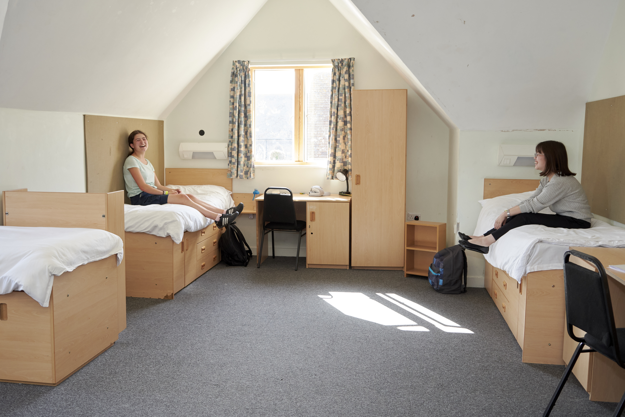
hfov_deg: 57.2
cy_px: 208
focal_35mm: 33
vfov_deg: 40.0
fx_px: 573
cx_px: 312
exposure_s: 1/160
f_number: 3.5
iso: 800
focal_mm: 22
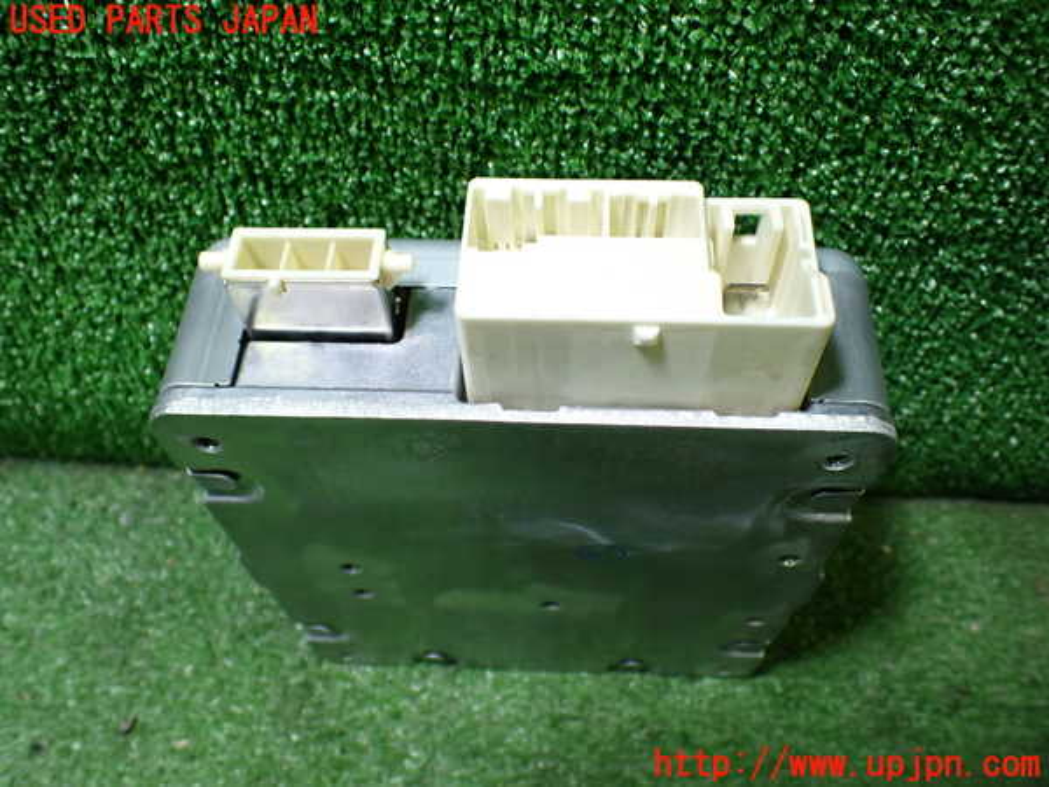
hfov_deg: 60.0
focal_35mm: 30
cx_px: 524
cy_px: 394
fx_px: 909
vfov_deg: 46.8
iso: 500
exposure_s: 1/125
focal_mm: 5.4
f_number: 2.3
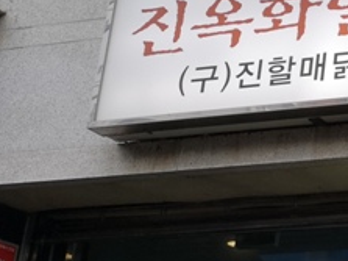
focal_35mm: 97
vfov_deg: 15.1
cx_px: 615
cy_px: 238
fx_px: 975
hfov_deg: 16.9
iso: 50
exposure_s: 1/189
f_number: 1.8
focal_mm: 3.95
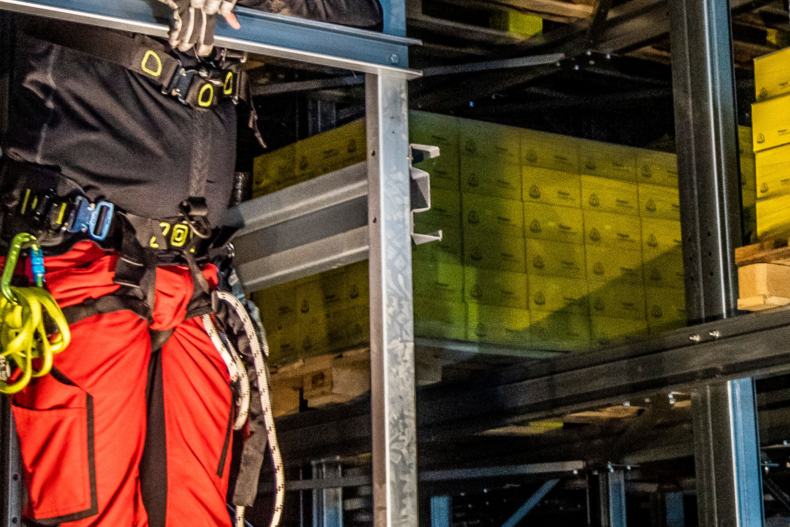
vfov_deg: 14.0
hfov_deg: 20.9
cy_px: 55
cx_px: 561
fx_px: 2129
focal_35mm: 97
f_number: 4
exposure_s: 1/125
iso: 1600
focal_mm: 38
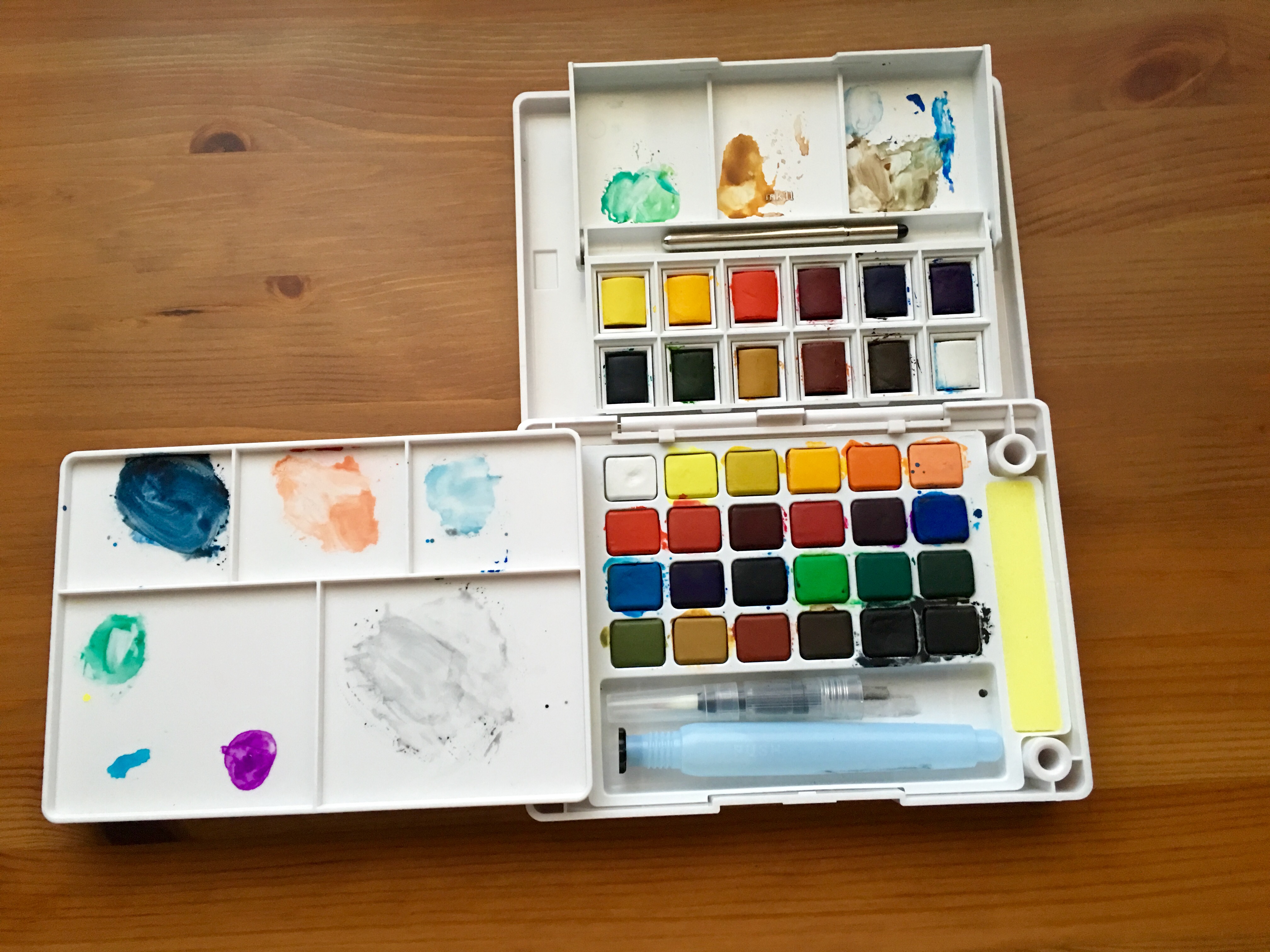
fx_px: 1064
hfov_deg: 61.7
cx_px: 635
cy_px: 476
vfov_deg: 48.2
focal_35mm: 29
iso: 100
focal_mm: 4.15
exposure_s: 1/10
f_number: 2.2
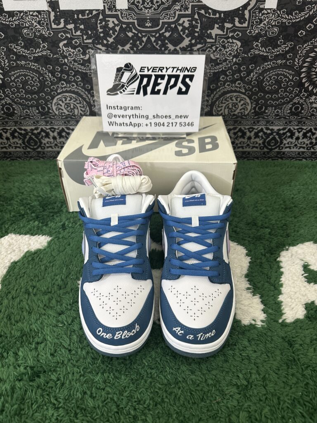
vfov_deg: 71.6
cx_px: 158
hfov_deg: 56.8
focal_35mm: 24
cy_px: 212
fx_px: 293
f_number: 1.78
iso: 200
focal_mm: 6.86
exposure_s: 1/50
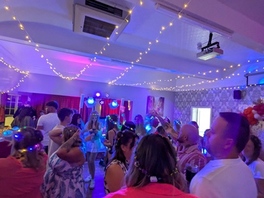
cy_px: 103
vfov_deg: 71.6
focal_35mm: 18
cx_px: 124
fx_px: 137
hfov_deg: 87.6
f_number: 2.2
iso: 321
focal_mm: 1.83
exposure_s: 1/25
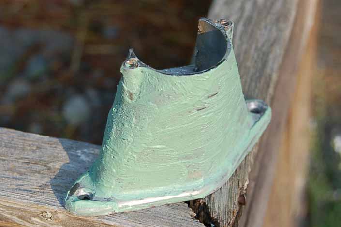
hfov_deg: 26.0
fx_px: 738
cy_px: 114
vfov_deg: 17.5
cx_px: 170
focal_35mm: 78
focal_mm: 52
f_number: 5.6
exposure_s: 1/60
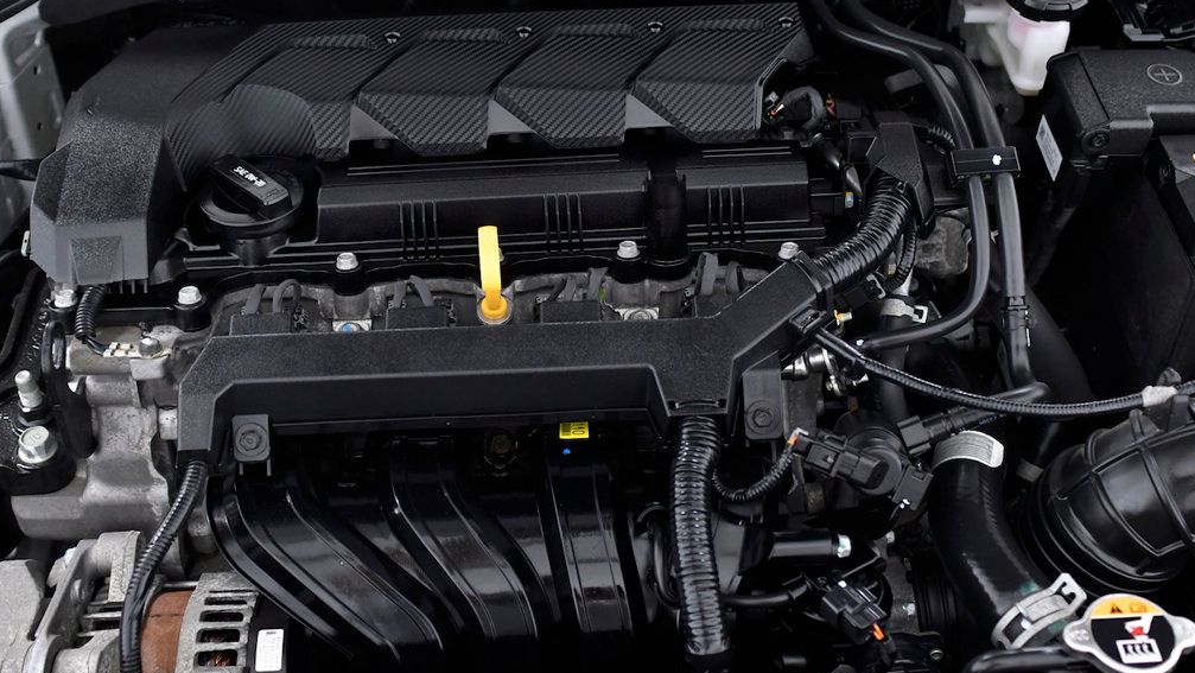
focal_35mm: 49
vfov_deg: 24.4
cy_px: 289
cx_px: 598
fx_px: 1553
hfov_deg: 42.1
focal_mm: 31
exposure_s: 1/200
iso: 1250
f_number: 3.5
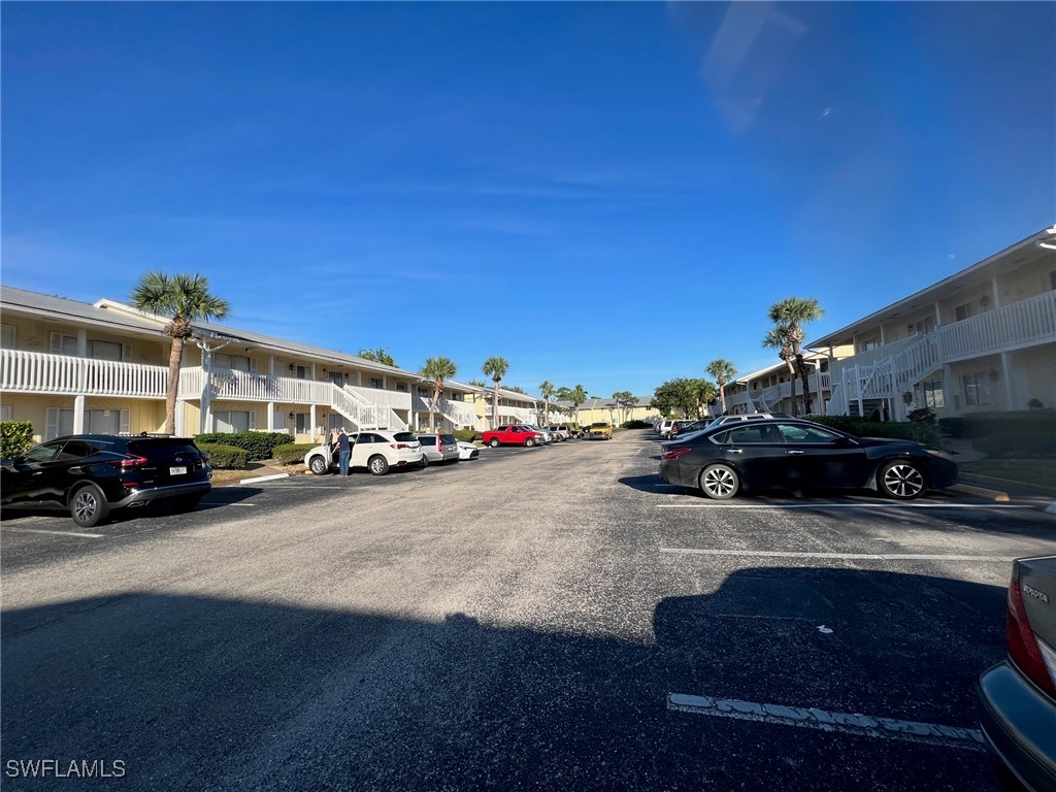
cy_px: 396
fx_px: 397
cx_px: 528
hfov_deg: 106.2
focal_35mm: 13
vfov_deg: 89.9
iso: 32
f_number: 1.8
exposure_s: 1/2222
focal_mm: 1.57
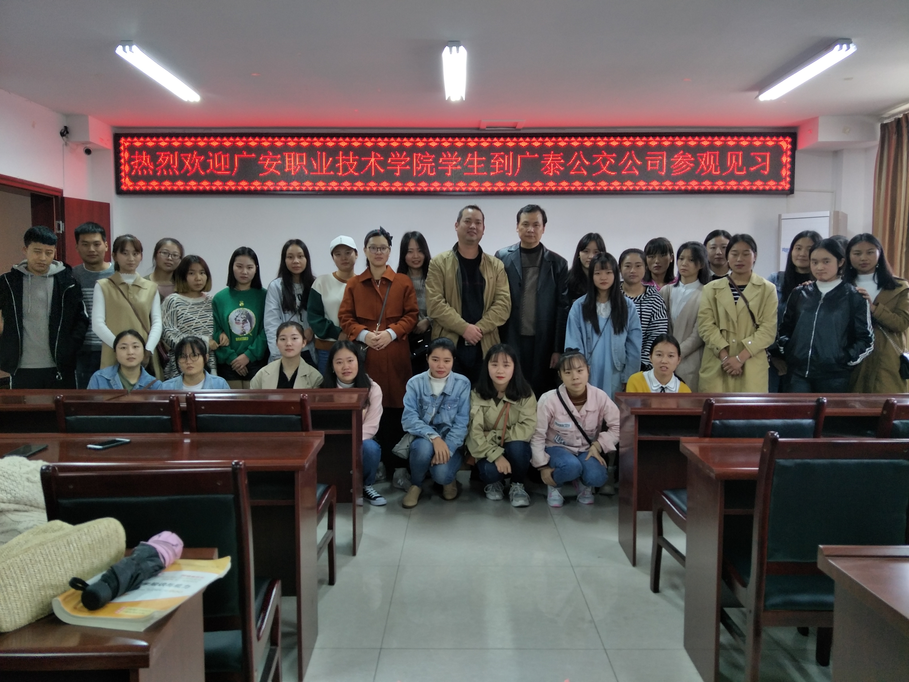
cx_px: 454
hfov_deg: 71.6
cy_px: 341
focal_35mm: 24
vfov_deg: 56.8
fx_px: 630
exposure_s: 1/33
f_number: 1.7
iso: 163
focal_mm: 4.1
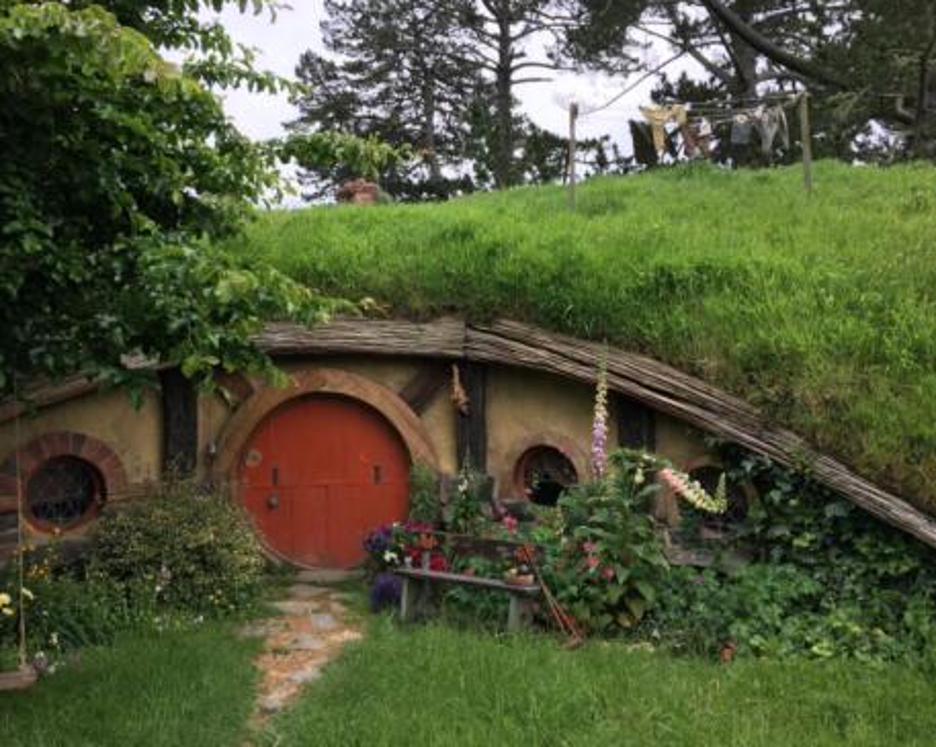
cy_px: 378
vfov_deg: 47.1
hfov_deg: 57.1
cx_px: 430
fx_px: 858
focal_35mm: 31
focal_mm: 4.15
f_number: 2.2
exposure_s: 1/545
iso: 25
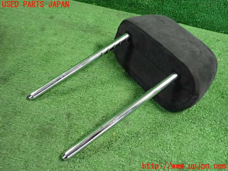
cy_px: 86
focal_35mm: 30
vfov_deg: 46.8
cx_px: 114
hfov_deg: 60.0
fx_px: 198
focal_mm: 5.4
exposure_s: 1/125
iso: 3200
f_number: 2.3
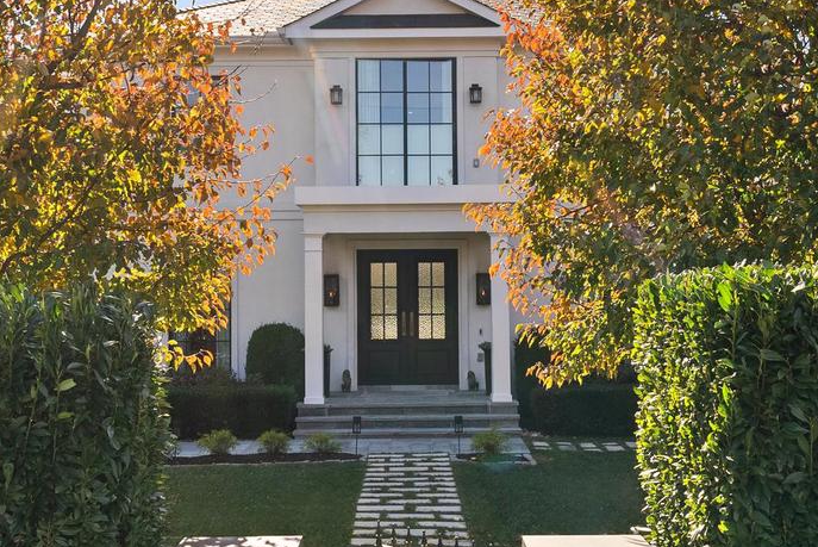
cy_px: 265
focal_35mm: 45
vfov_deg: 29.9
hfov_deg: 43.5
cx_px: 399
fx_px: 1024
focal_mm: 21.5
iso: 200
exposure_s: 1/320
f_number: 8
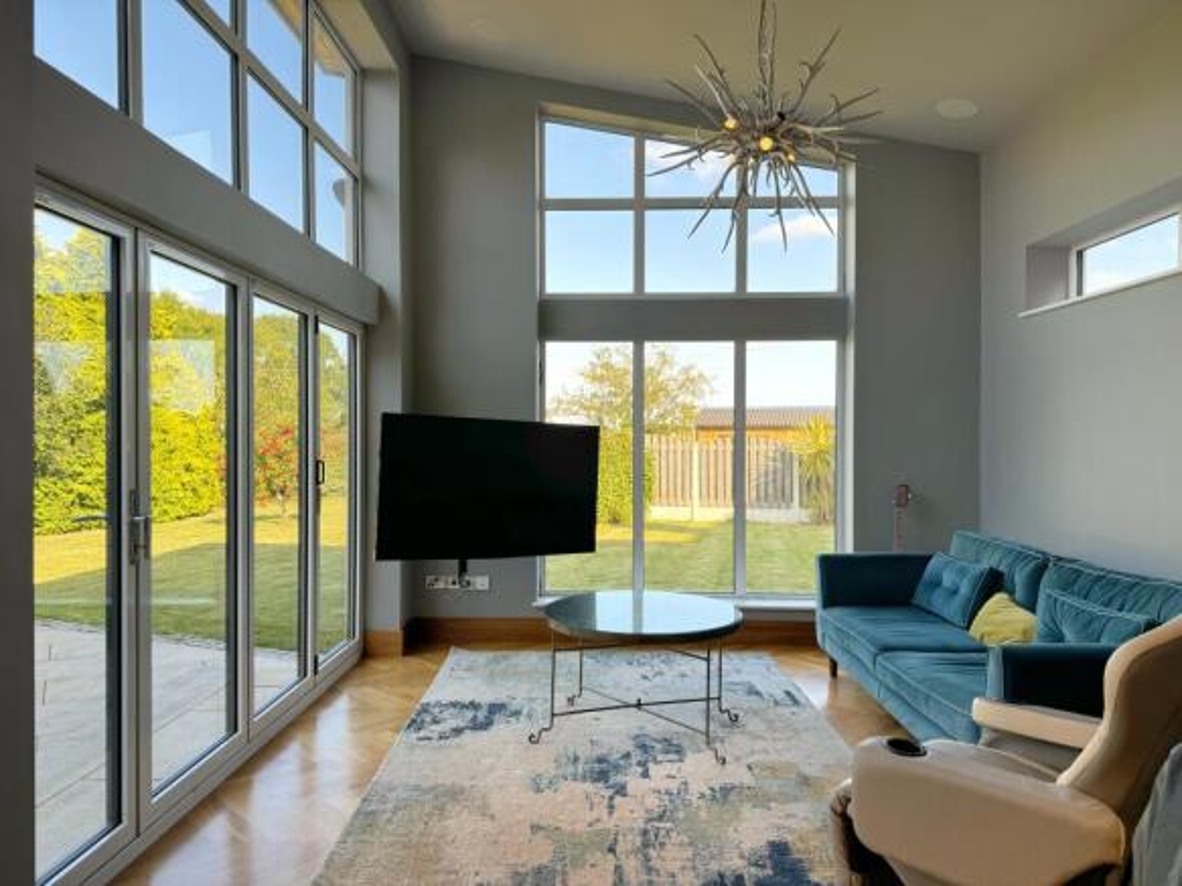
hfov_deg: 71.6
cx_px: 591
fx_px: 819
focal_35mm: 24
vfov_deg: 56.8
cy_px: 443
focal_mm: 6.76
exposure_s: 1/362
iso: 80
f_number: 1.78
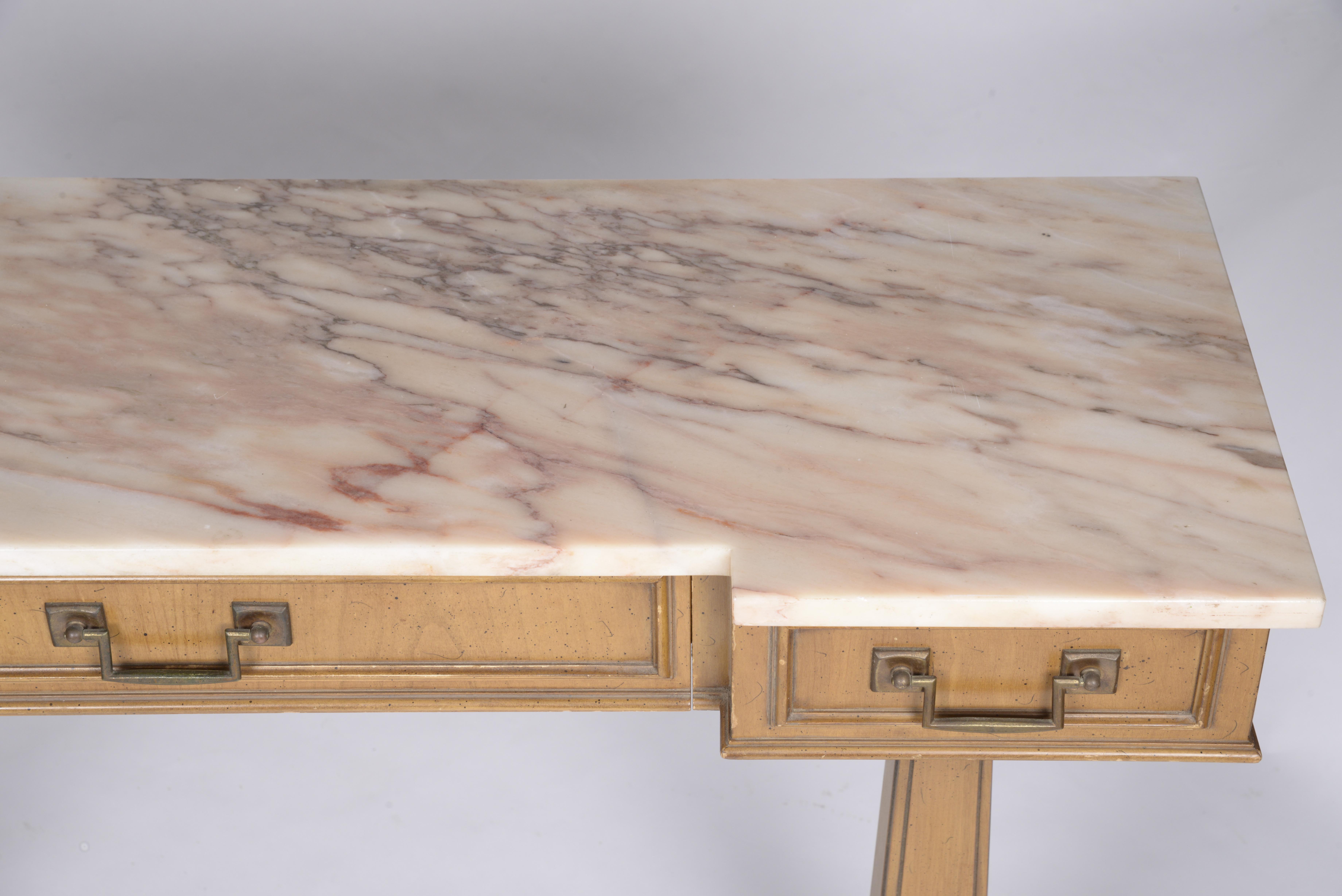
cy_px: 448
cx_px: 671
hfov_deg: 28.8
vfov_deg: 19.5
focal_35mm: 70
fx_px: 2610
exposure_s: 1/125
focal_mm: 70
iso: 320
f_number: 16
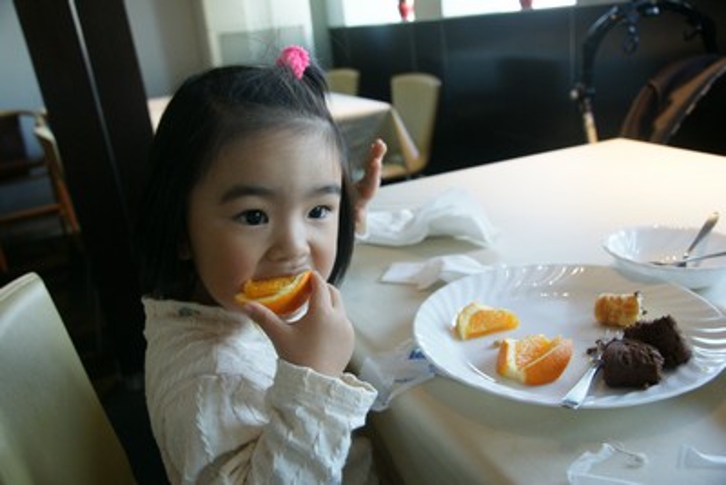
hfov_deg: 61.9
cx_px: 363
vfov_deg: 43.6
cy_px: 242
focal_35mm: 30
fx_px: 605
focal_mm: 20
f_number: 4
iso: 800
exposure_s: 1/80
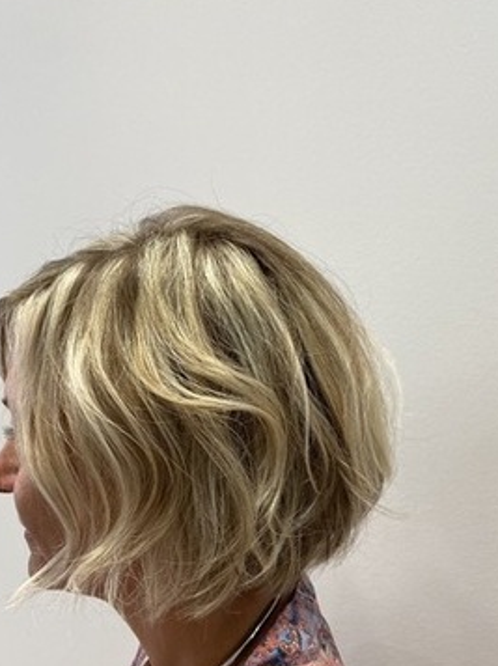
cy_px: 390
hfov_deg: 40.6
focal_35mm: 35
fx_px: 673
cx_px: 218
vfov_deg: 52.4
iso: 125
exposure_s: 1/100
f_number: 1.8
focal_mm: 4.25
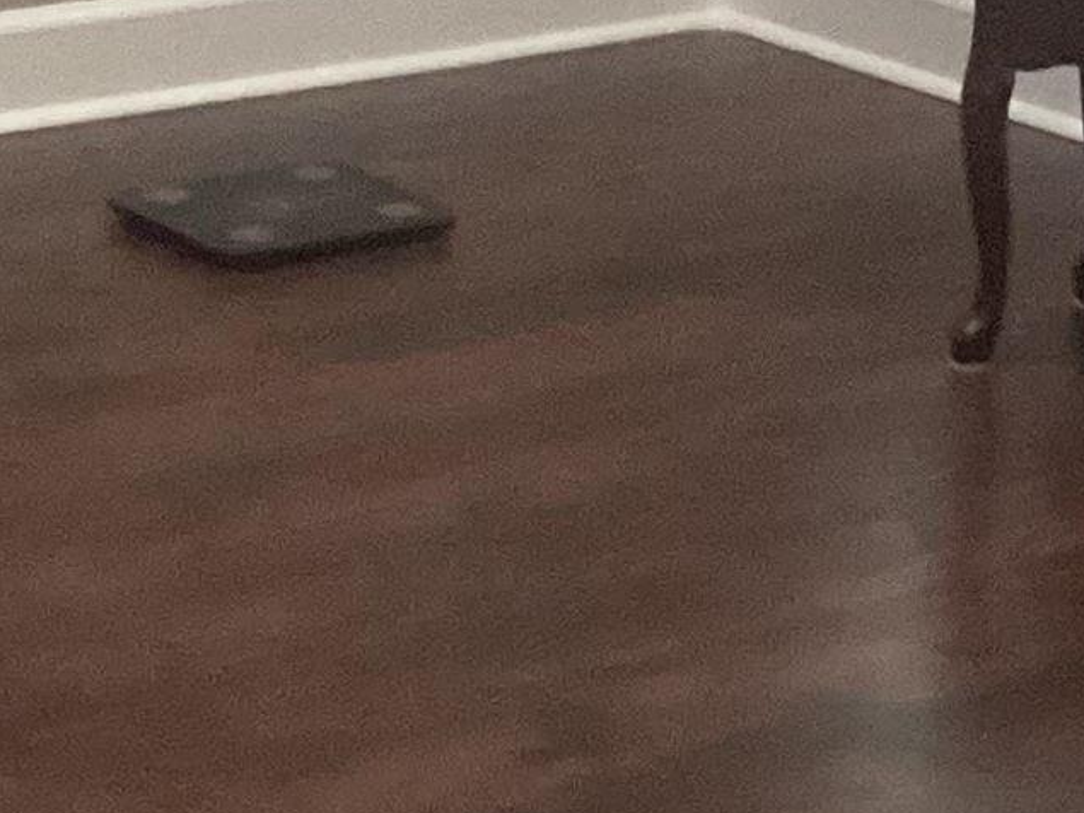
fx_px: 4696
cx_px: 1390
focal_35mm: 150
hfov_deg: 12.8
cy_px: -311
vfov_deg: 9.7
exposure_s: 1/60
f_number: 2.4
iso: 320
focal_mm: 3.3
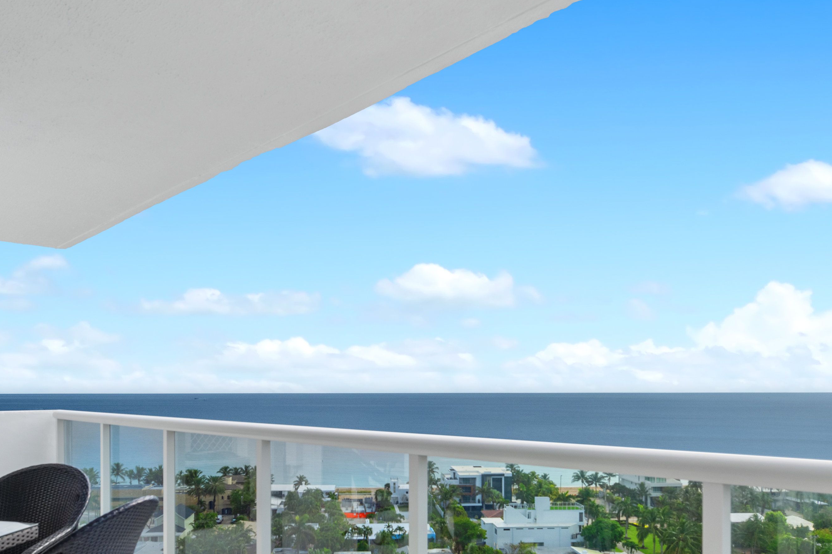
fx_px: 670
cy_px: 389
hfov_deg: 63.6
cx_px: 388
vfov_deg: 44.0
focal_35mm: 29
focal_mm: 14
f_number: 7.1
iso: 250
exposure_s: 1/250
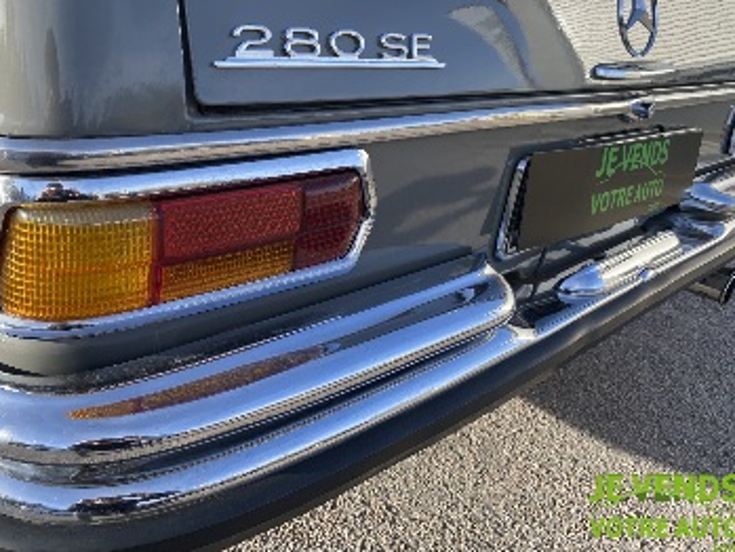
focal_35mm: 31
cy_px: 225
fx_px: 658
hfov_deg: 58.1
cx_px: 314
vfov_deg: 45.3
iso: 32
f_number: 1.8
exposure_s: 1/927
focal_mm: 4.25
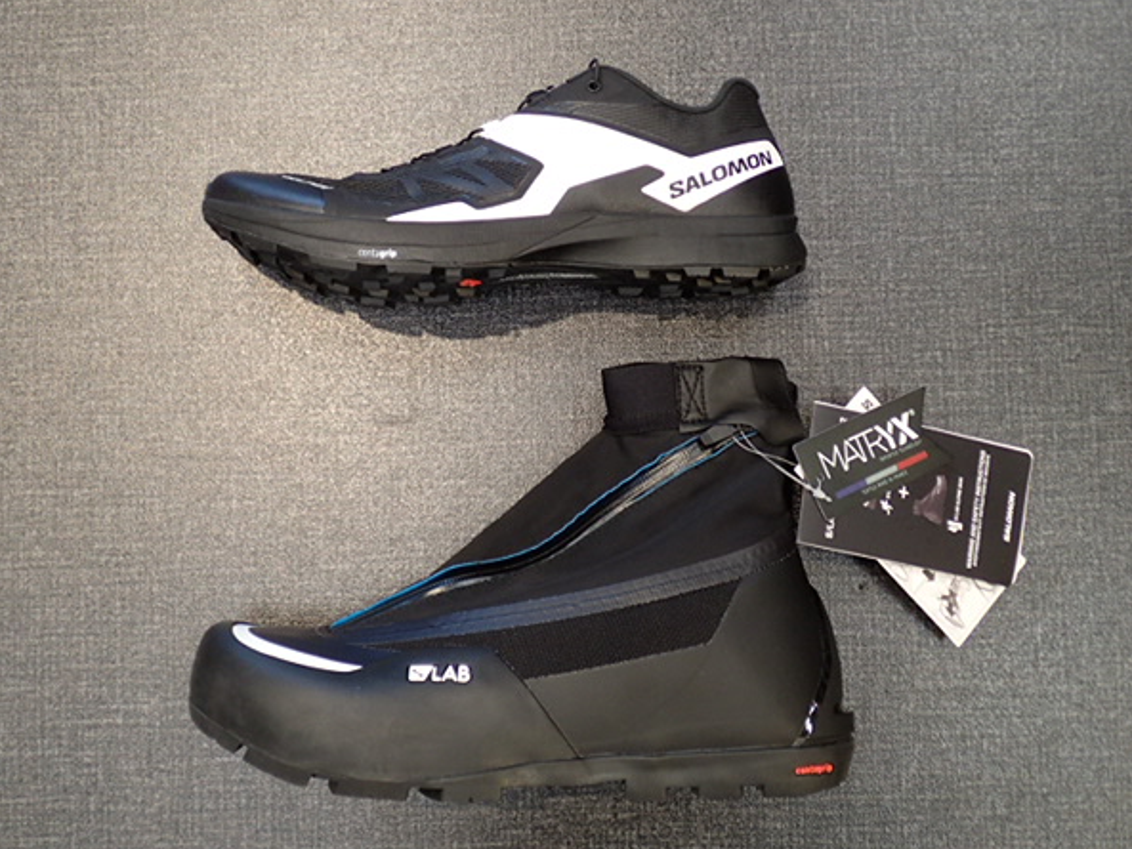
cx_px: 544
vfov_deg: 35.1
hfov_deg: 45.8
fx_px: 1341
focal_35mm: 41
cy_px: 424
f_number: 2.7
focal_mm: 6.86
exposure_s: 1/40
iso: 200
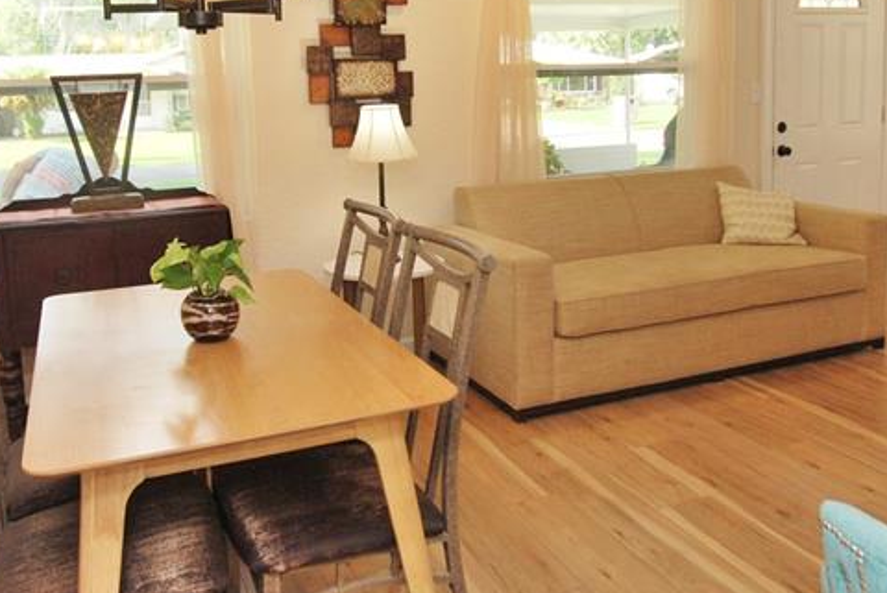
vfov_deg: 40.6
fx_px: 789
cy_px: 191
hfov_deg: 58.6
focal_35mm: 32
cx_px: 418
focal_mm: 10
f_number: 4.5
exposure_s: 1/80
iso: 200
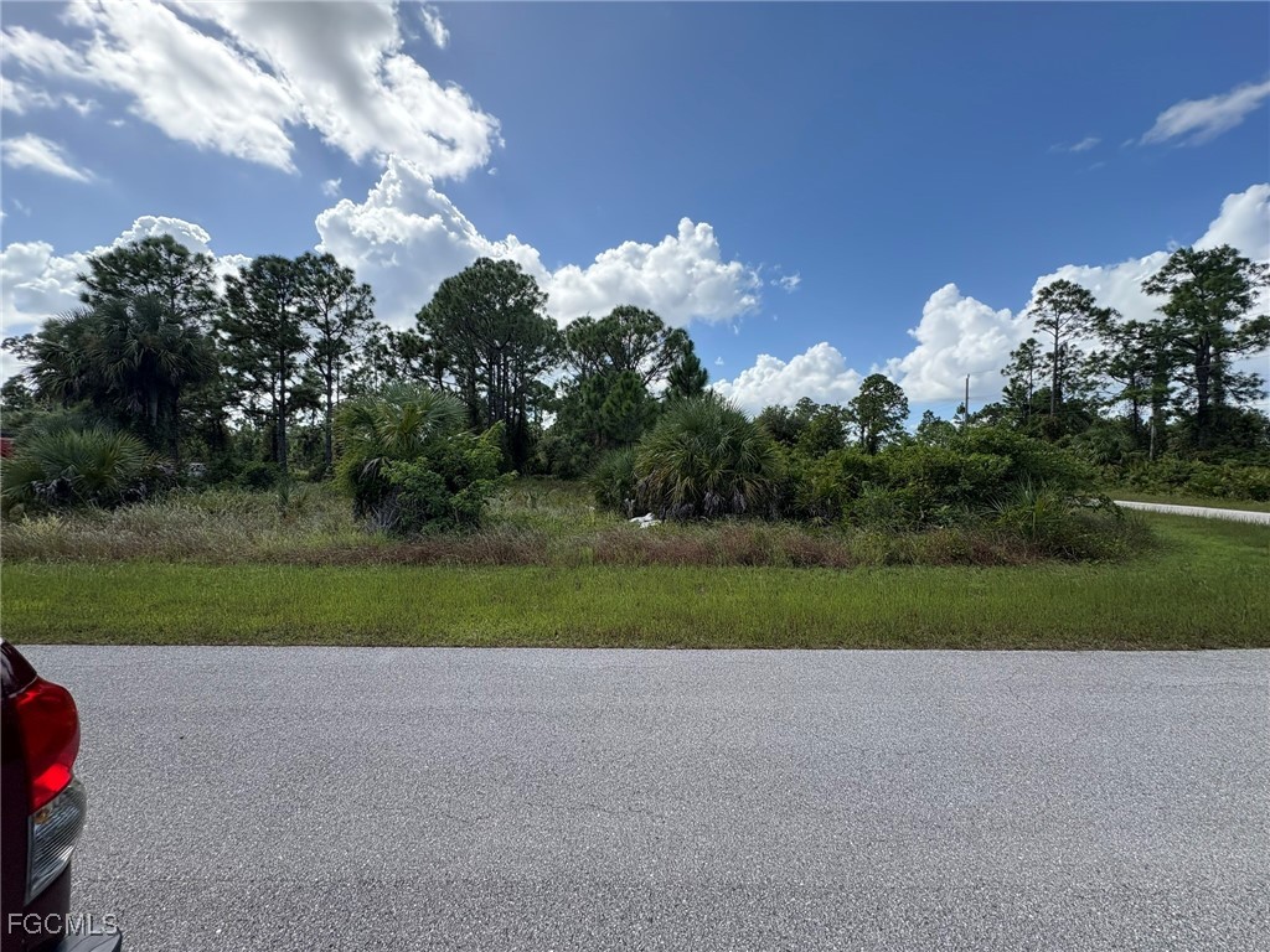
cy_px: 476
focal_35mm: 14
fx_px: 514
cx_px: 635
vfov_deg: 85.7
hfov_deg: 102.1
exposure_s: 1/1063
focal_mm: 2.22
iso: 64
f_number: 2.2
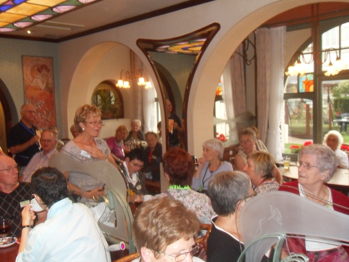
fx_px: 353
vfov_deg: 40.7
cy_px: 131
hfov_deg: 52.6
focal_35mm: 35
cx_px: 174
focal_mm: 6.3
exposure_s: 1/45
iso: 400
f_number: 3.5
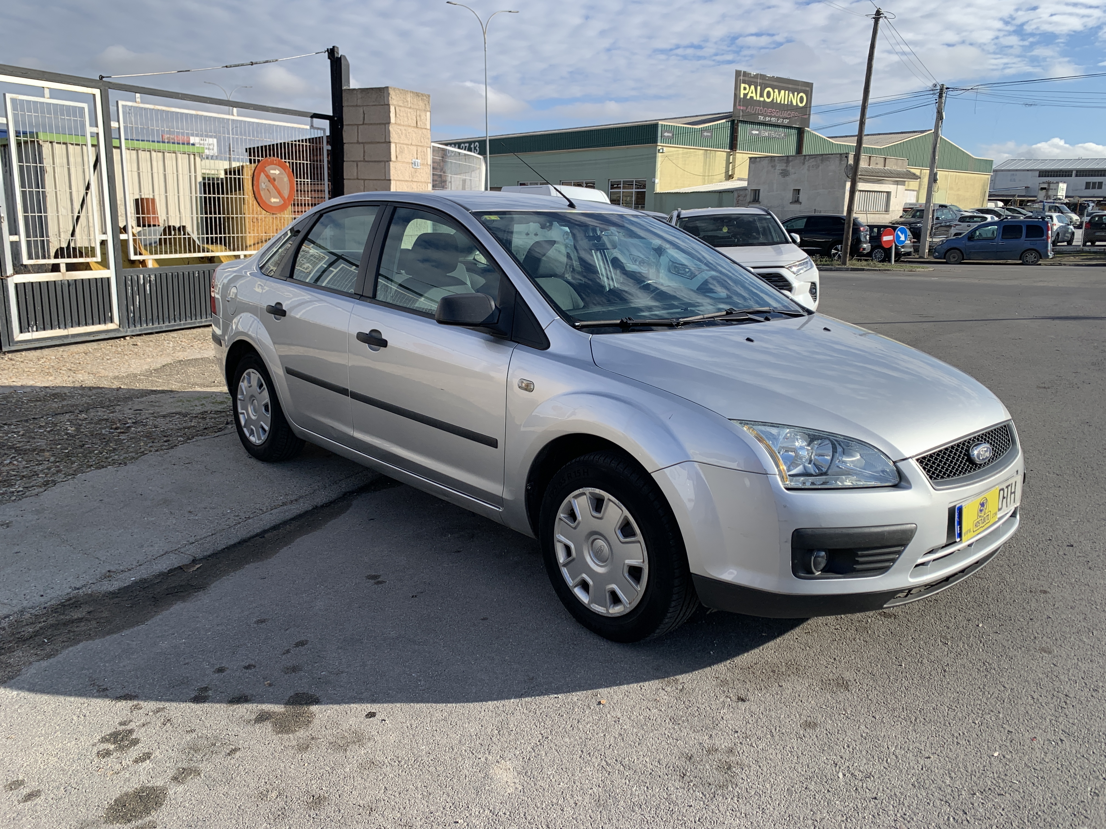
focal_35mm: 26
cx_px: 553
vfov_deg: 53.1
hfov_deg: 67.3
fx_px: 831
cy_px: 414
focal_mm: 4.25
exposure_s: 1/1748
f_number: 1.8
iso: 25
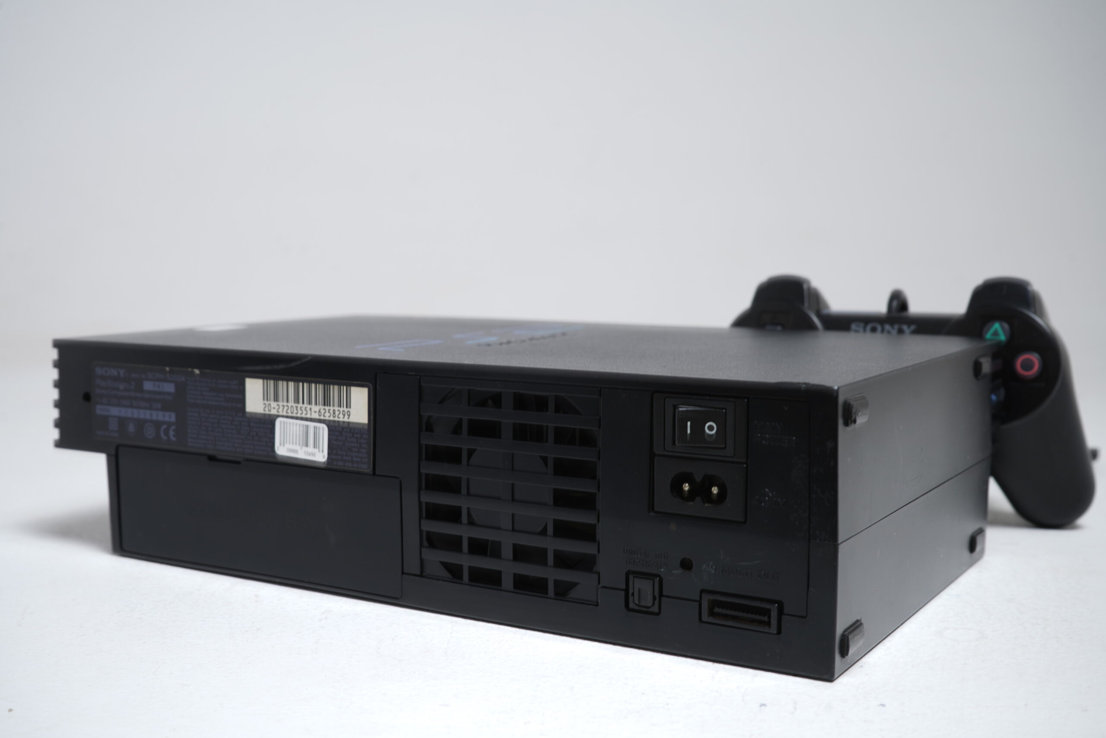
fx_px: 1260
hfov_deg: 47.4
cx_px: 553
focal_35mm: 41
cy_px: 369
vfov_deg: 32.6
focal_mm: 41
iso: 64
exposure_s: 1/1.6
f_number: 9
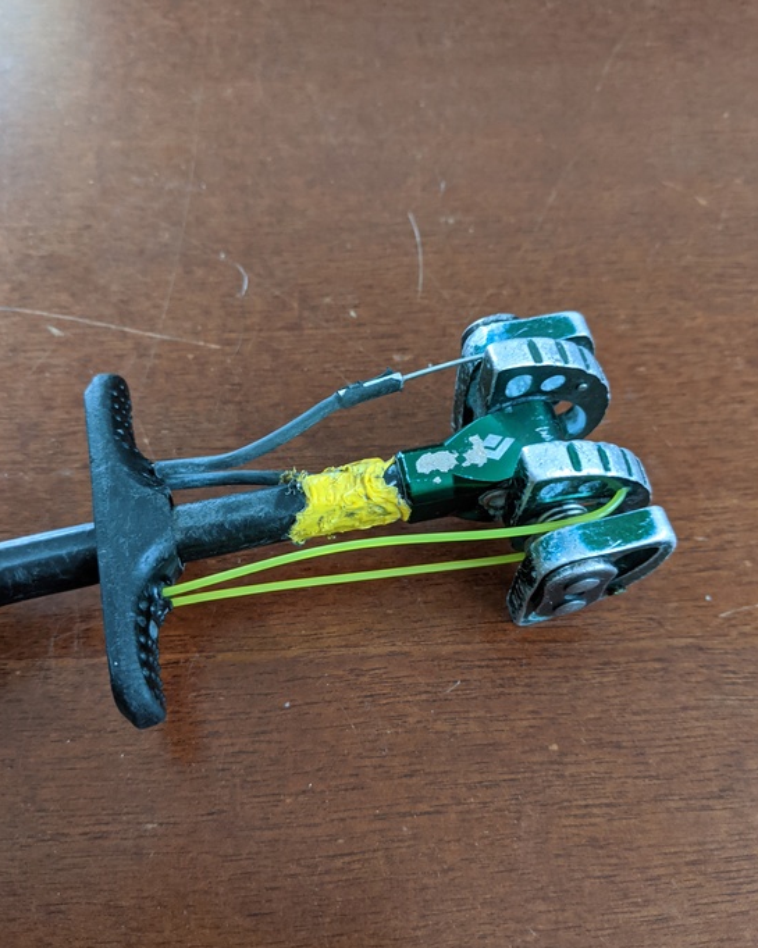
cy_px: 477
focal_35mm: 29
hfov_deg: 49.9
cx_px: 378
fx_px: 814
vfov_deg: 60.5
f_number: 1.8
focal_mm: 4.44
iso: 426
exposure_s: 1/30
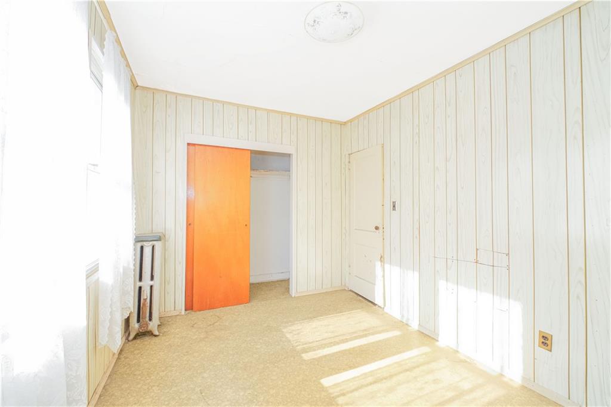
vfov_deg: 77.3
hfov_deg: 100.4
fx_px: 254
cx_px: 306
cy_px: 204
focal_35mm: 15
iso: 1600
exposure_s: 1/80
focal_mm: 10
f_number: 9
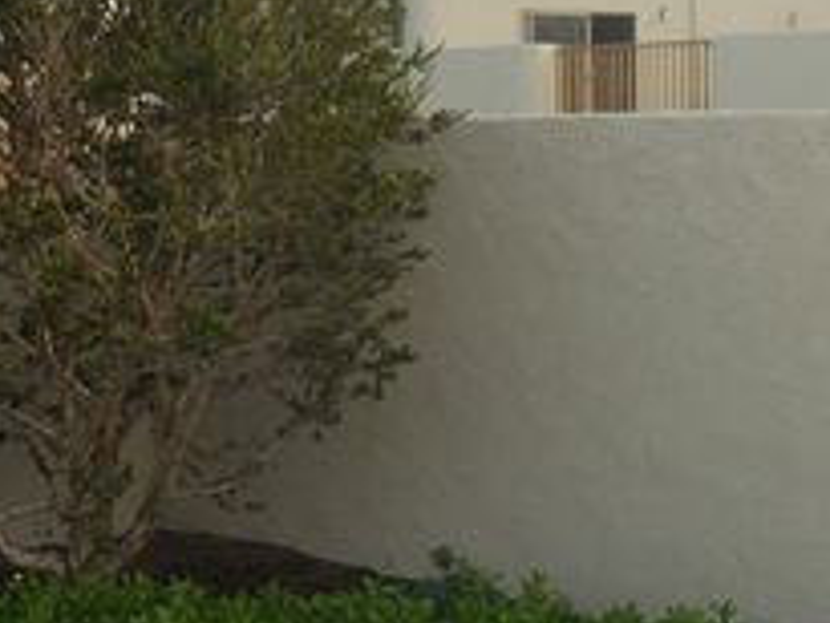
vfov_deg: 24.1
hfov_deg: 30.3
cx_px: 745
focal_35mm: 61
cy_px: 318
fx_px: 1463
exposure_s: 1/640
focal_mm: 4.5
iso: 125
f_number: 3.3
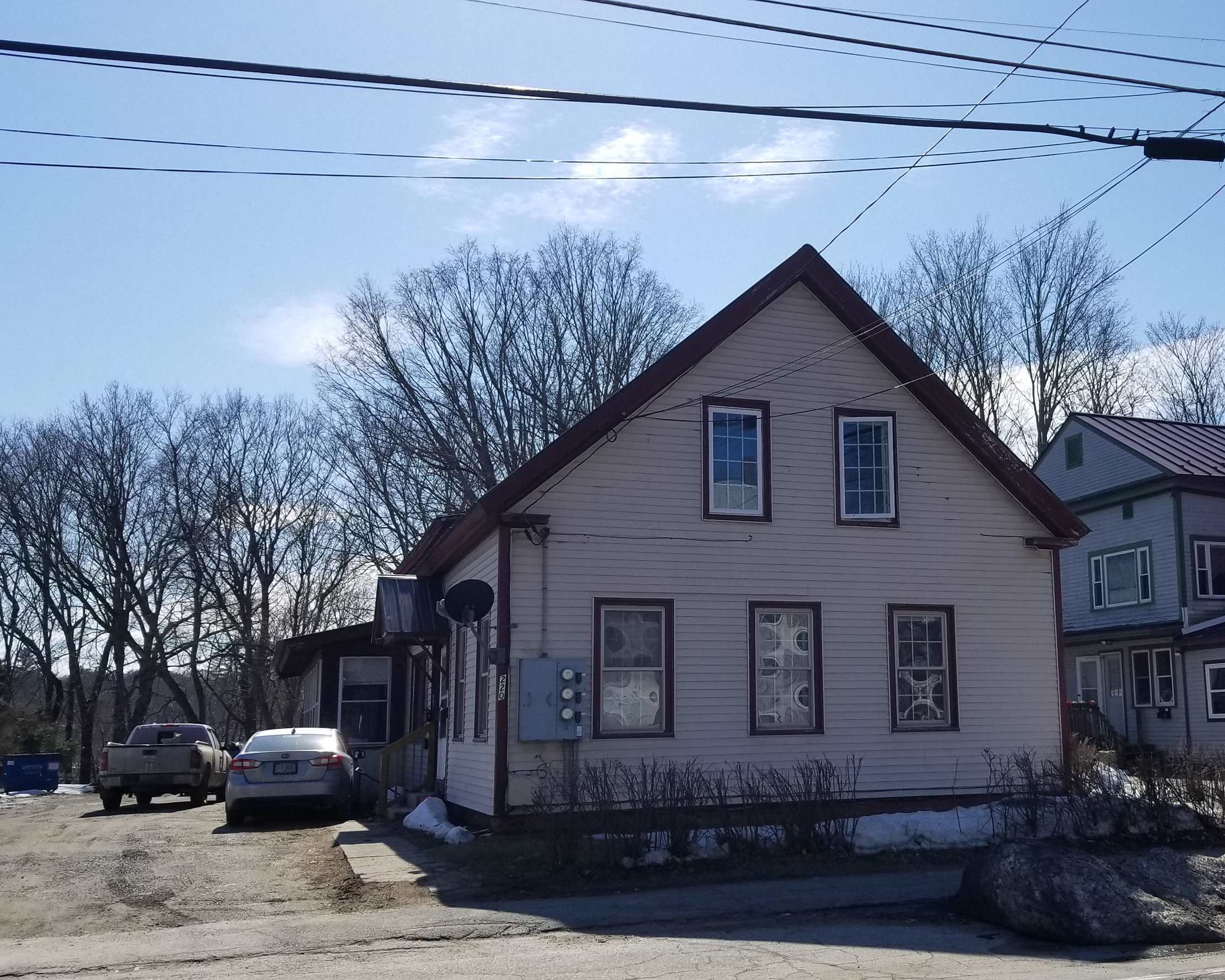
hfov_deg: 50.6
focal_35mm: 35
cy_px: 516
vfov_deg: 42.2
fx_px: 1269
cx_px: 819
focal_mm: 4.3
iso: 50
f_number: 1.7
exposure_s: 1/4464
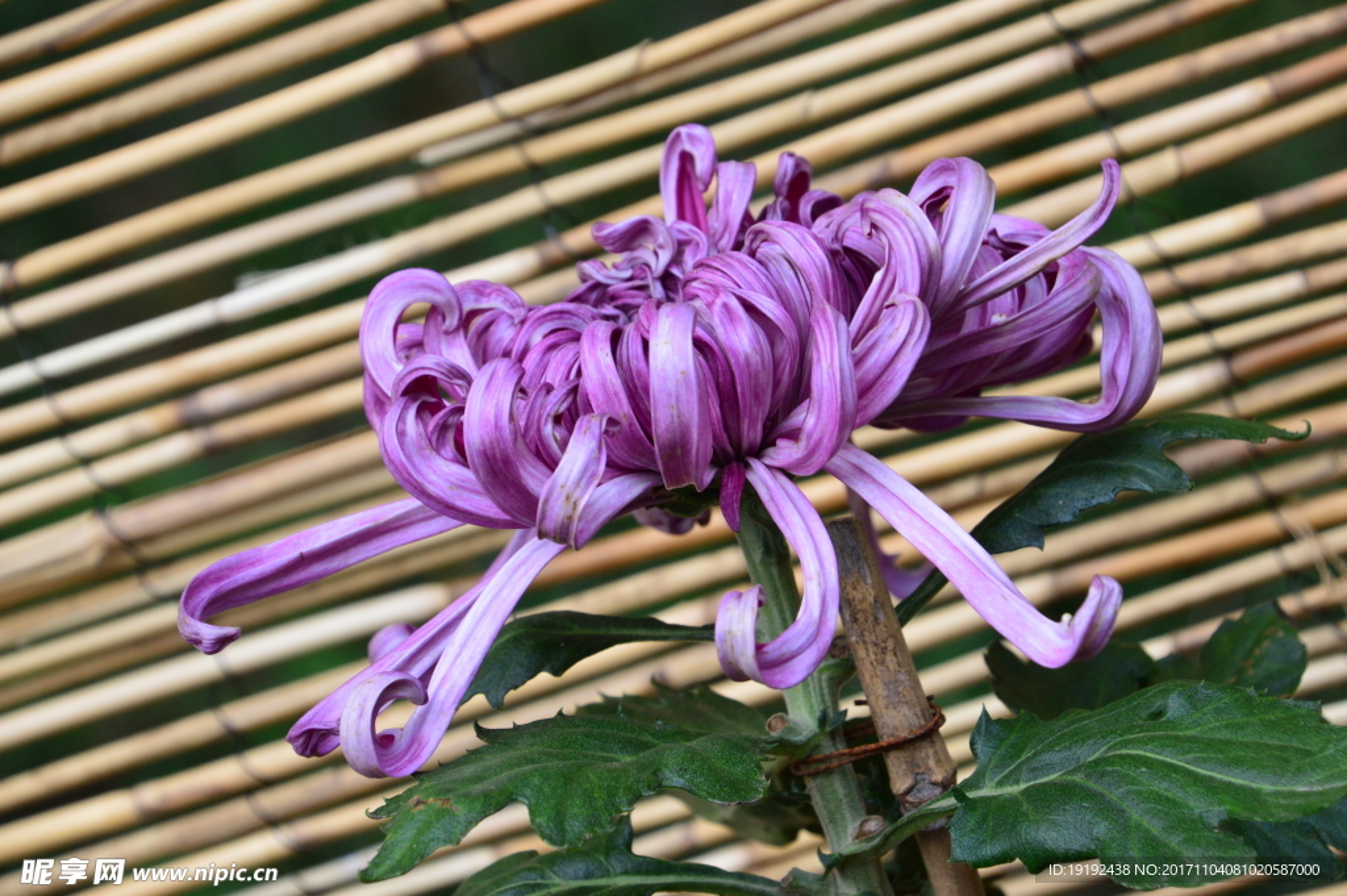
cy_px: 448
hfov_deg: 8.6
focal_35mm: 240
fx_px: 8973
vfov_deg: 5.7
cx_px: 674
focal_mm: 160
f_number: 10
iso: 900
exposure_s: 1/250
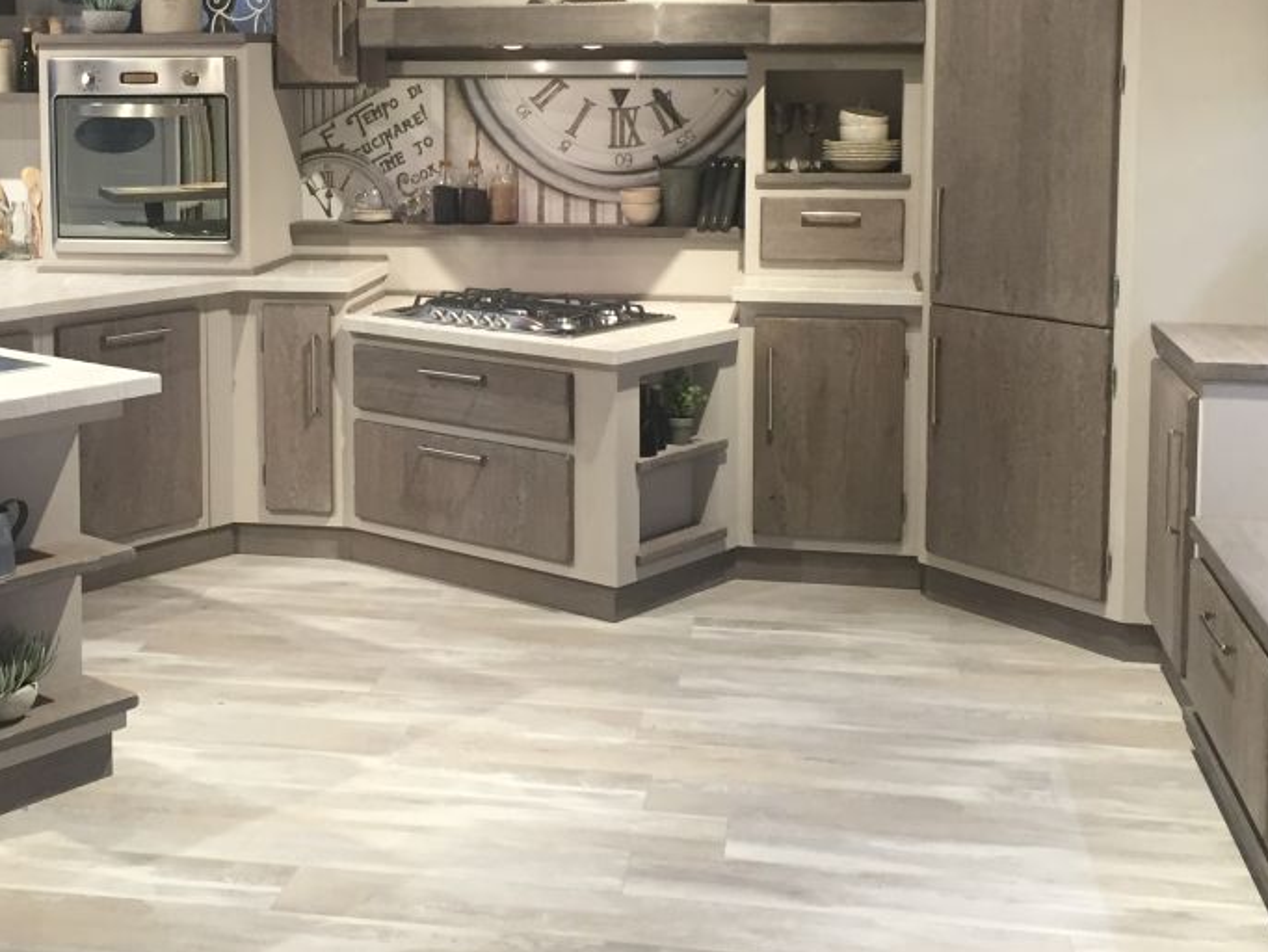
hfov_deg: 37.1
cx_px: 429
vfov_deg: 28.1
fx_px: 1869
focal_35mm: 51
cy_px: 232
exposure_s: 1/33
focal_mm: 4.15
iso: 64
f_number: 2.2
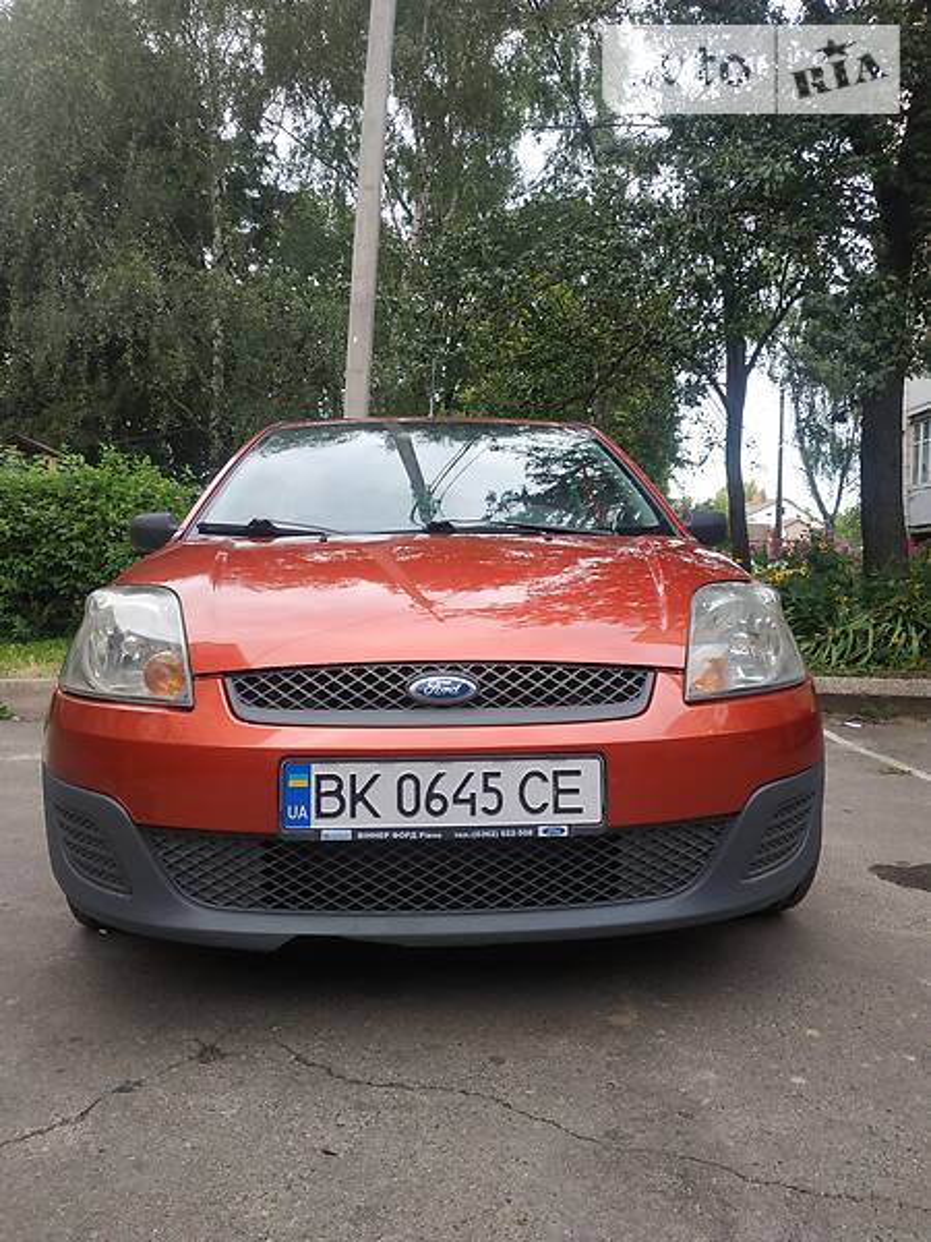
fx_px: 861
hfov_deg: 56.8
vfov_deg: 71.6
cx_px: 466
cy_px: 621
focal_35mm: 24
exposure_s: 1/220
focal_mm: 3.9
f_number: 1.9
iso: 160
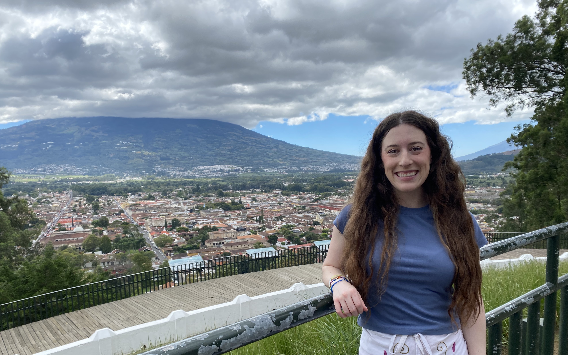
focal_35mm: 28
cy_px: 214
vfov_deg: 44.3
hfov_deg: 66.5
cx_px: 280
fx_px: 433
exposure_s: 1/1447
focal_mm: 4.25
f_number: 1.8
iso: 32
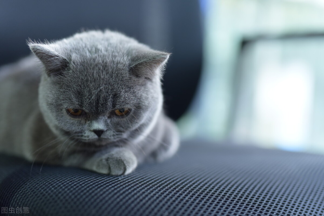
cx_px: 162
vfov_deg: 27.0
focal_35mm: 50
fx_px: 450
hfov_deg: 39.6
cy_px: 108
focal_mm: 50
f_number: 1.8
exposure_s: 1/40
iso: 1000
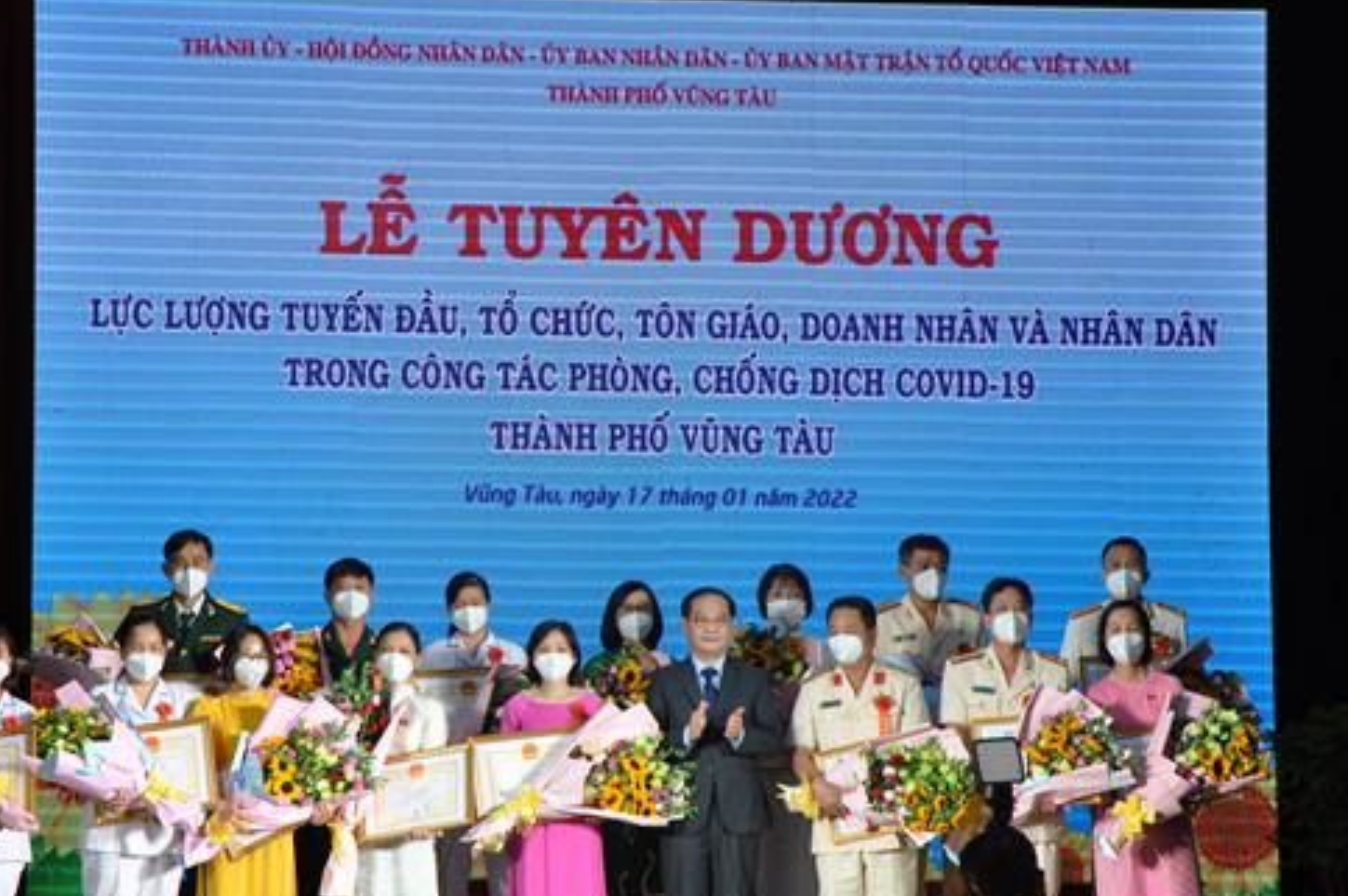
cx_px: 555
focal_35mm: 108
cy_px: 535
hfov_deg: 18.9
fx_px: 4040
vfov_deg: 12.6
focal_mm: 58
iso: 640
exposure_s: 1/160
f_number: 6.3
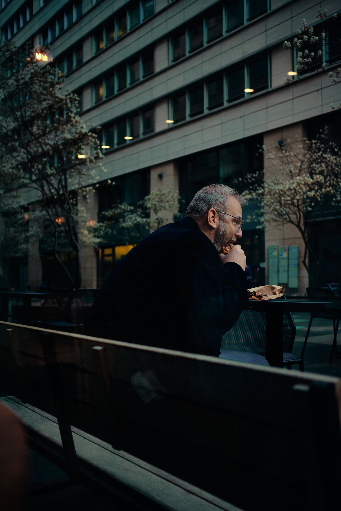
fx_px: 497
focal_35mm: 35
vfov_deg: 54.4
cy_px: 256
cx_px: 170
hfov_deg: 37.9
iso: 200
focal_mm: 23
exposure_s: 1/250
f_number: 2
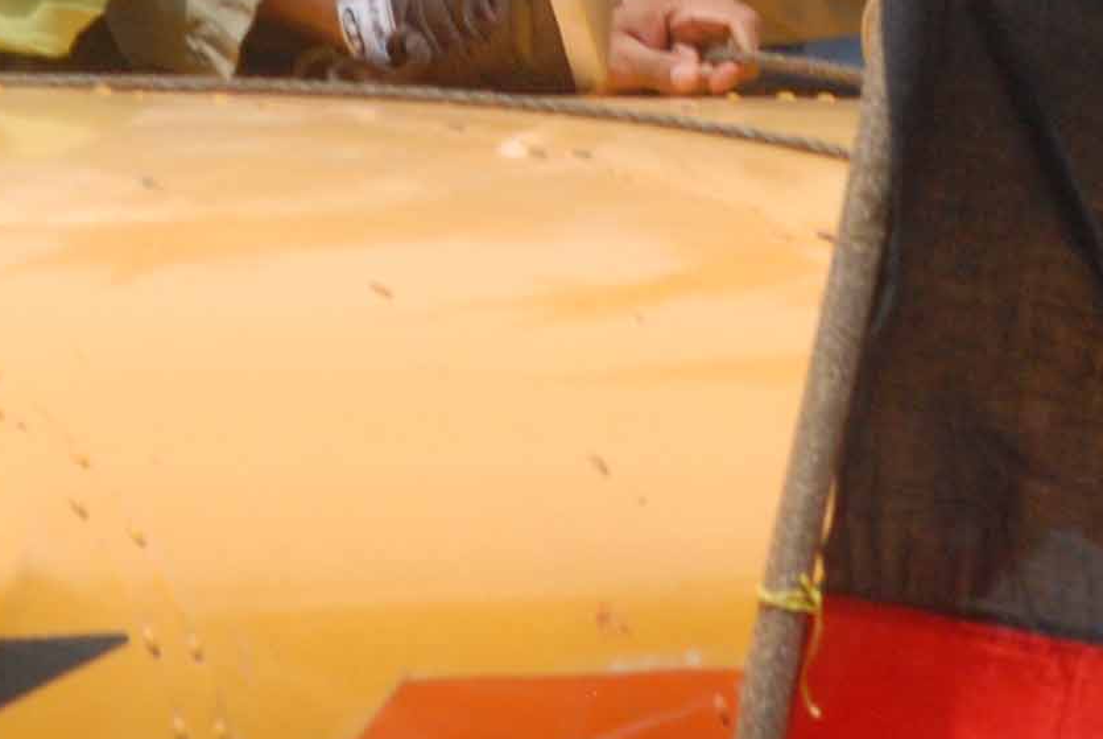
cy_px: -918
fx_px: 30906
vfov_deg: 1.4
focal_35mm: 1007
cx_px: 1356
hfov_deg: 2.0
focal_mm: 145
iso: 500
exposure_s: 1/1250
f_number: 9
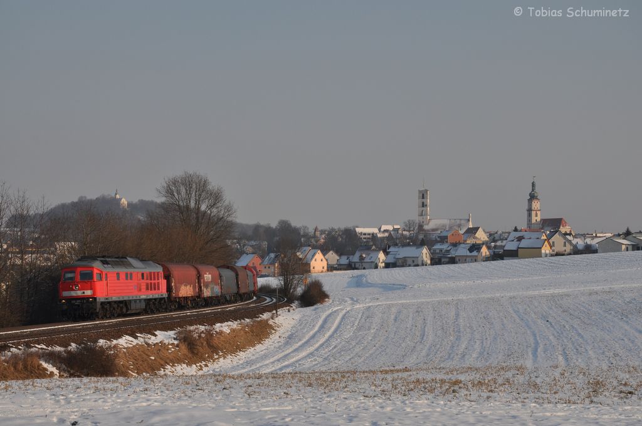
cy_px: 213
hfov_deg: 23.4
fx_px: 1550
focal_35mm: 87
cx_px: 321
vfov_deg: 15.7
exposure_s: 1/500
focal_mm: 58
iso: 200
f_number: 10
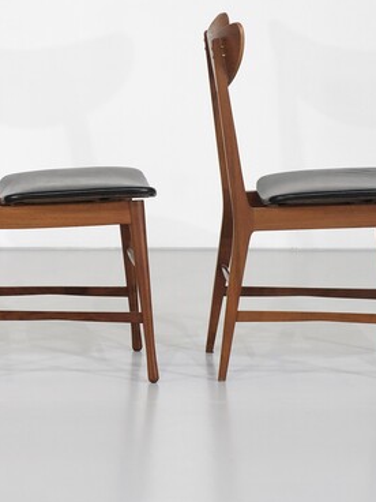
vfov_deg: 11.9
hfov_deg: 8.8
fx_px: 2404
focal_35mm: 166
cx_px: -79
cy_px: 202
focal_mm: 35
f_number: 5.6
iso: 800
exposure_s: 1/90
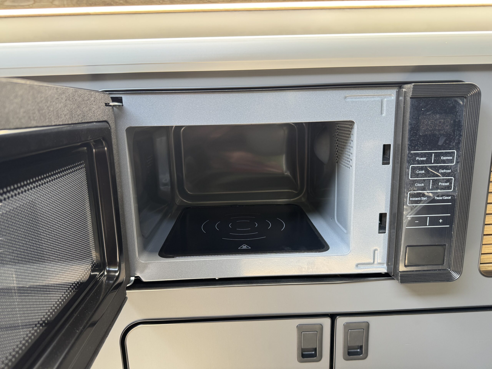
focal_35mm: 24
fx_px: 341
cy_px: 184
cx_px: 246
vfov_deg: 56.8
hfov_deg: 71.6
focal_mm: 6.76
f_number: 1.78
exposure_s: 1/59
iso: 100
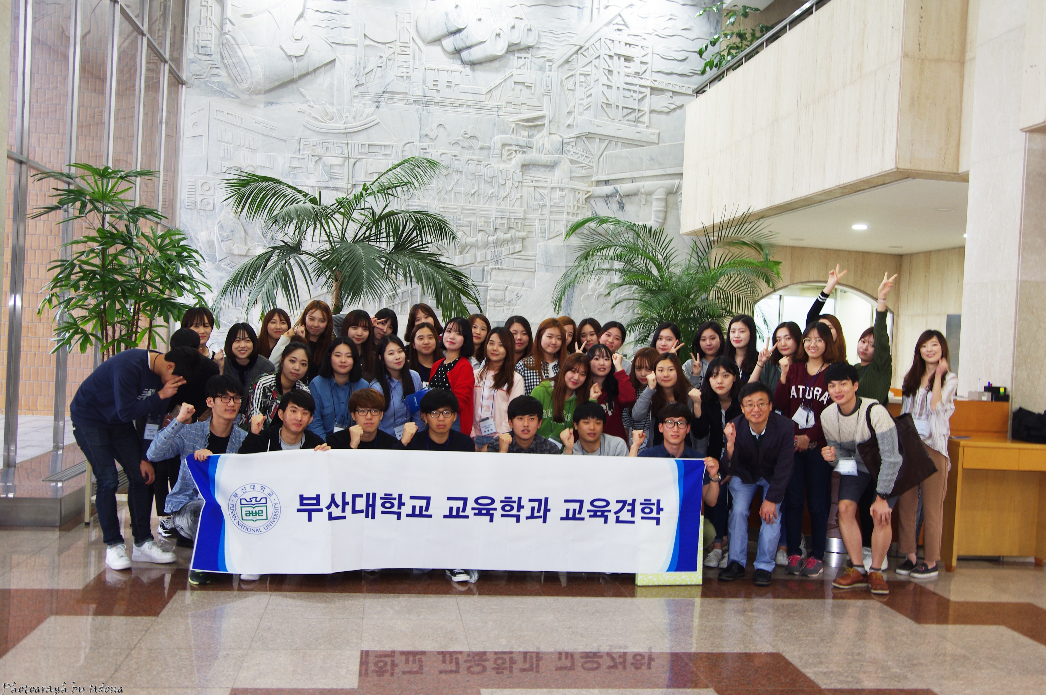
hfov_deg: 51.9
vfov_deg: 35.9
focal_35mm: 37
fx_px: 1074
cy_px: 343
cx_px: 537
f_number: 5.6
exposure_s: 1/8
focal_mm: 24
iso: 200
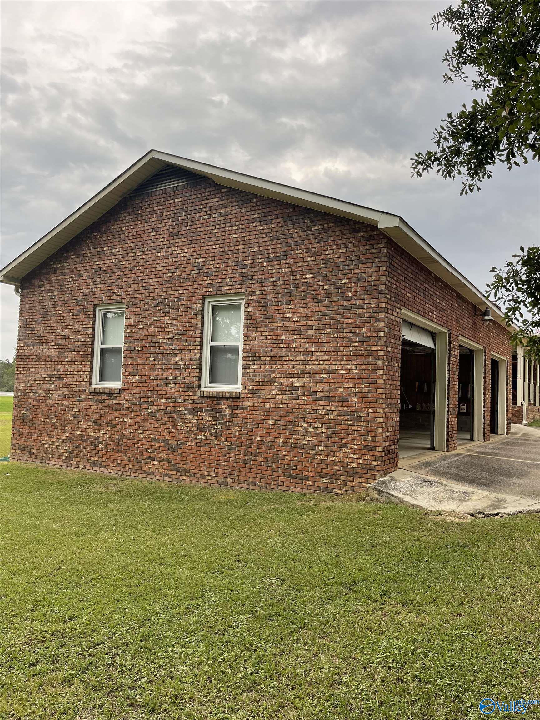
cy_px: 360
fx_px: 541
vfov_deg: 67.3
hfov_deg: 53.1
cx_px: 270
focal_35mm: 26
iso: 32
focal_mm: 5.1
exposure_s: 1/322
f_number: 1.6
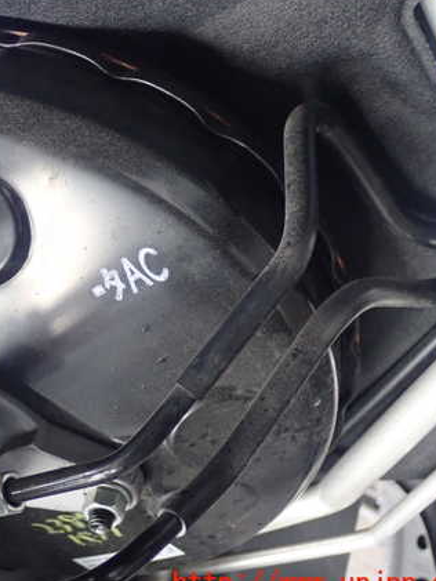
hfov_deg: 25.1
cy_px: 291
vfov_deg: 33.8
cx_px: 70
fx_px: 957
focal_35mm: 57
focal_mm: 7.34
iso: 800
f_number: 2.8
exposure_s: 1/50
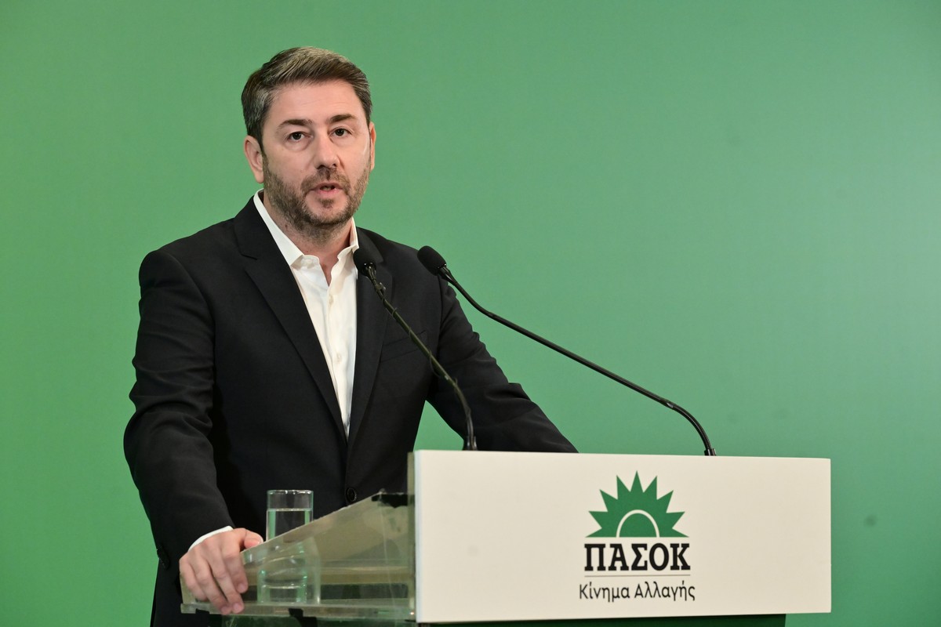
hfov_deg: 16.4
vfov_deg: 11.0
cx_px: 470
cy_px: 314
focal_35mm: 125
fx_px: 3267
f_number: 6.3
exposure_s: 1/400
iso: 8000
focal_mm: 125
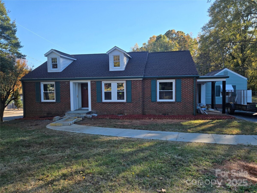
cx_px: 128
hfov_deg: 73.9
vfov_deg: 58.9
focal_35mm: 23
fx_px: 171
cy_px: 96
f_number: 1.8
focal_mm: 5.4
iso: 80
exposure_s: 1/2686
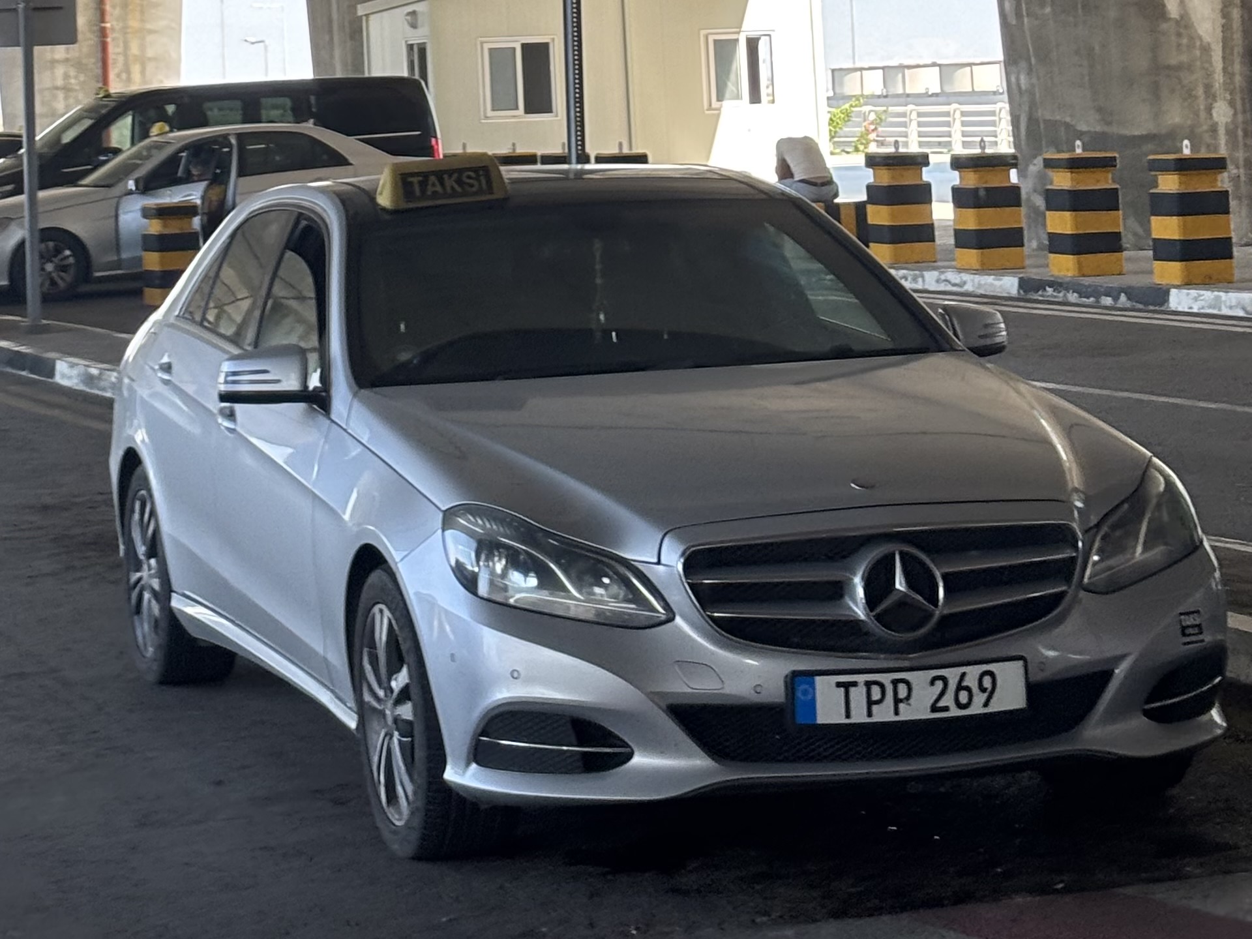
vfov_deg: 28.0
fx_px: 1881
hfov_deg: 36.8
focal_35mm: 52
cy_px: 470
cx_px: 626
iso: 25
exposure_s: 1/157
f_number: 1.6
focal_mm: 5.96
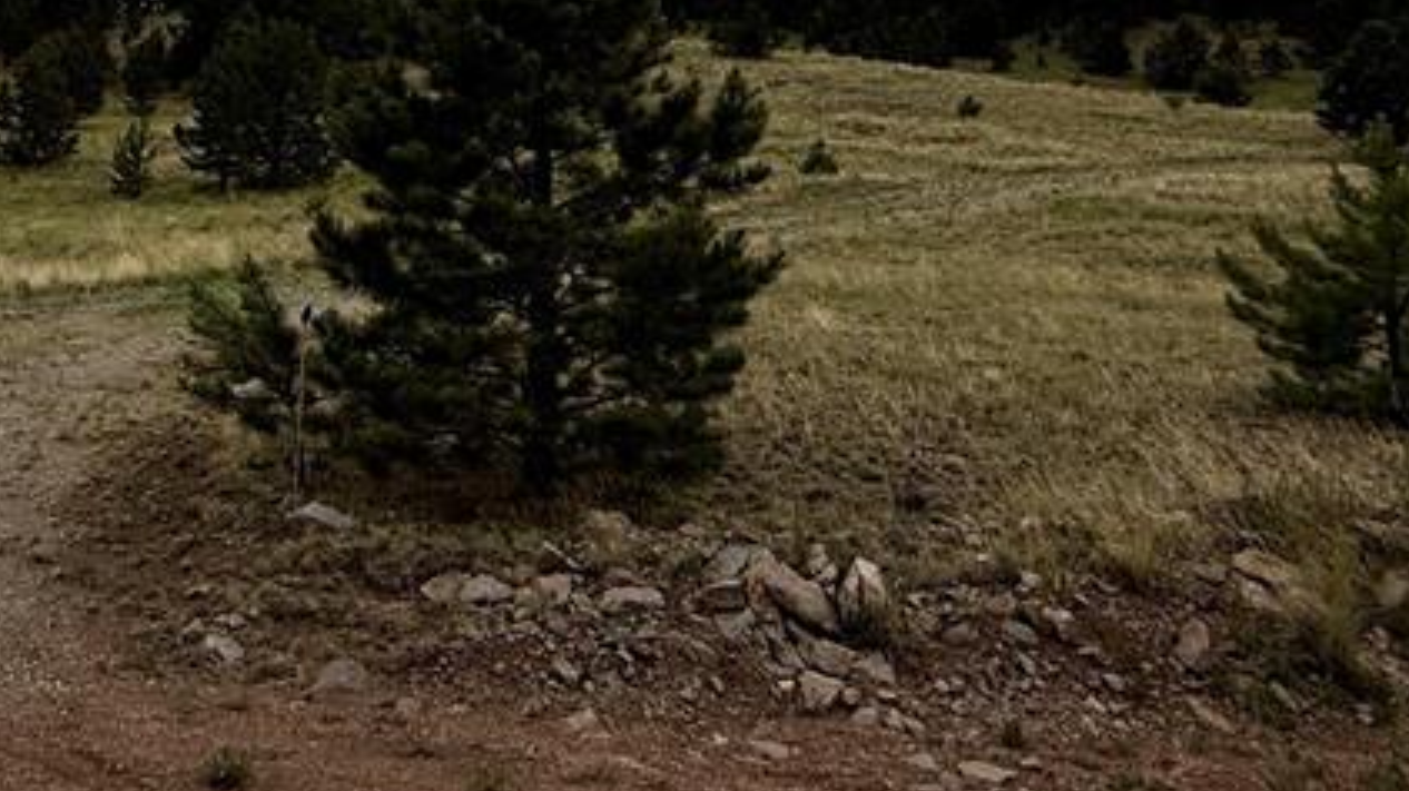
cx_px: 354
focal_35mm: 37
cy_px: -65
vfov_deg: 29.1
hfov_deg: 51.7
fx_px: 1382
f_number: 2.2
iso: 50
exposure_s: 1/3460
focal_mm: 2.22
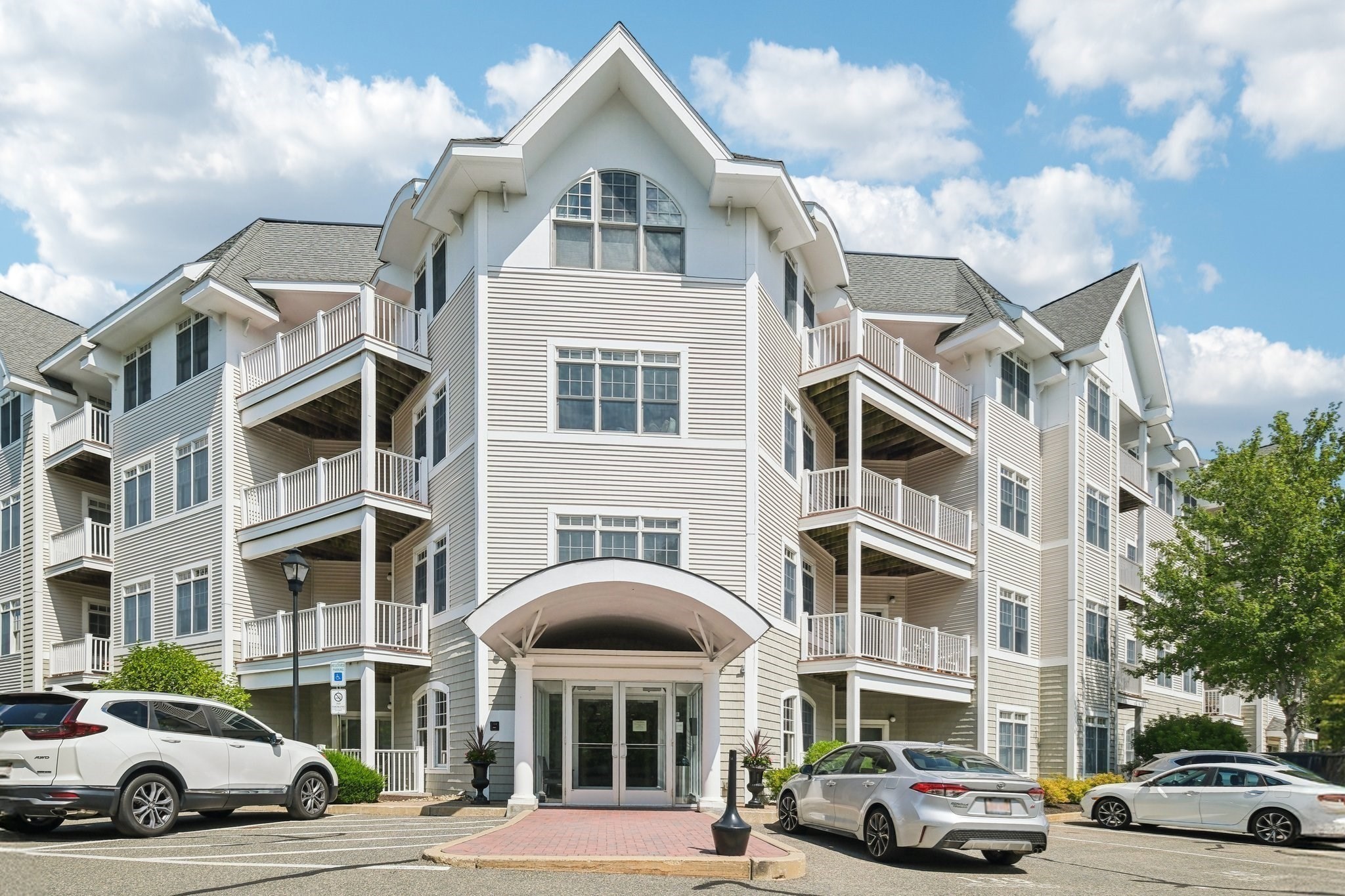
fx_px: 672
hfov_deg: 90.0
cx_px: 672
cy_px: 448
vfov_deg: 67.4
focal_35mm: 18
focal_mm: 12
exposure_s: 1/1600
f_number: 5.6
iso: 320
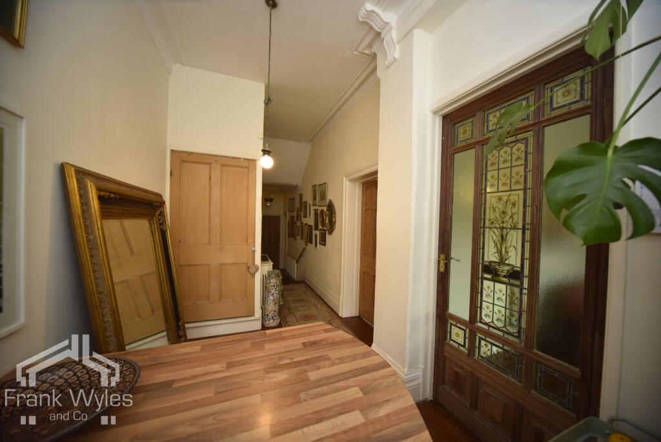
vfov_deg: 90.1
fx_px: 220
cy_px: 221
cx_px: 330
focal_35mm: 12
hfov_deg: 112.6
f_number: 4.5
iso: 900
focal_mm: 12
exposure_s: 1/60
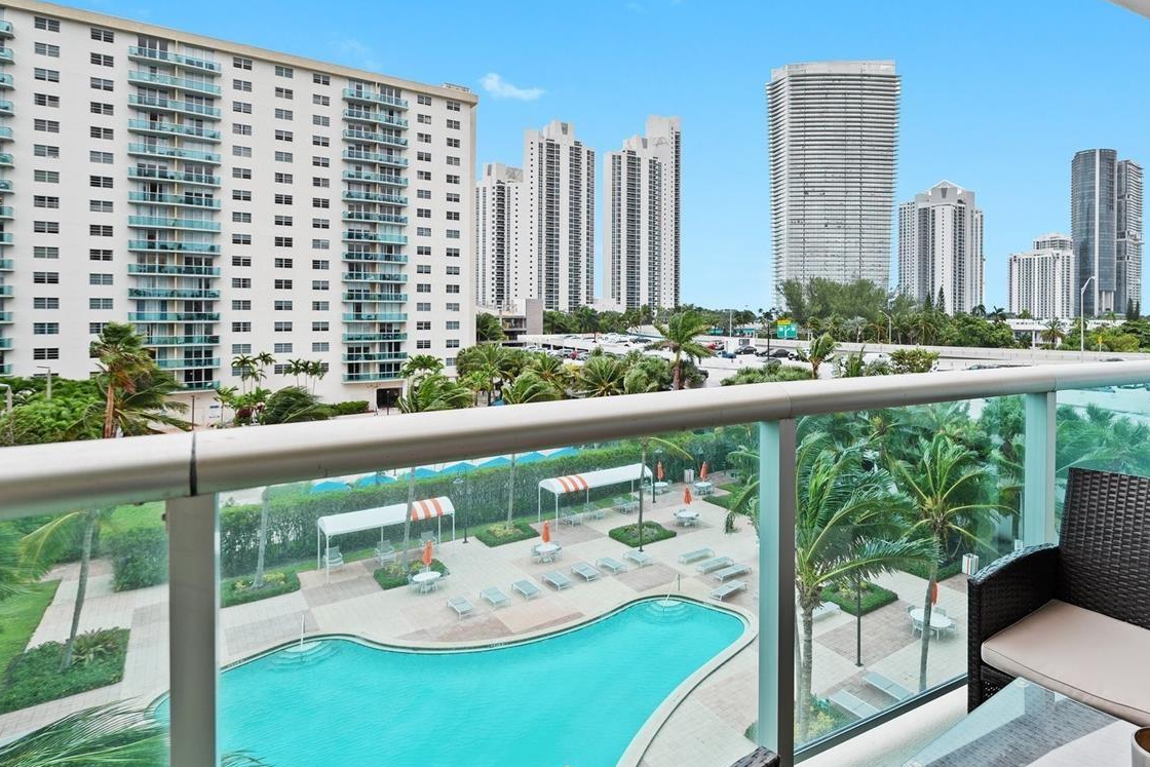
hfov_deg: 80.1
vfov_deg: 61.5
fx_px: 639
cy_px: 317
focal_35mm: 20
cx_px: 801
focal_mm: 14
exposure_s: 1/80
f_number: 4.5
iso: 100
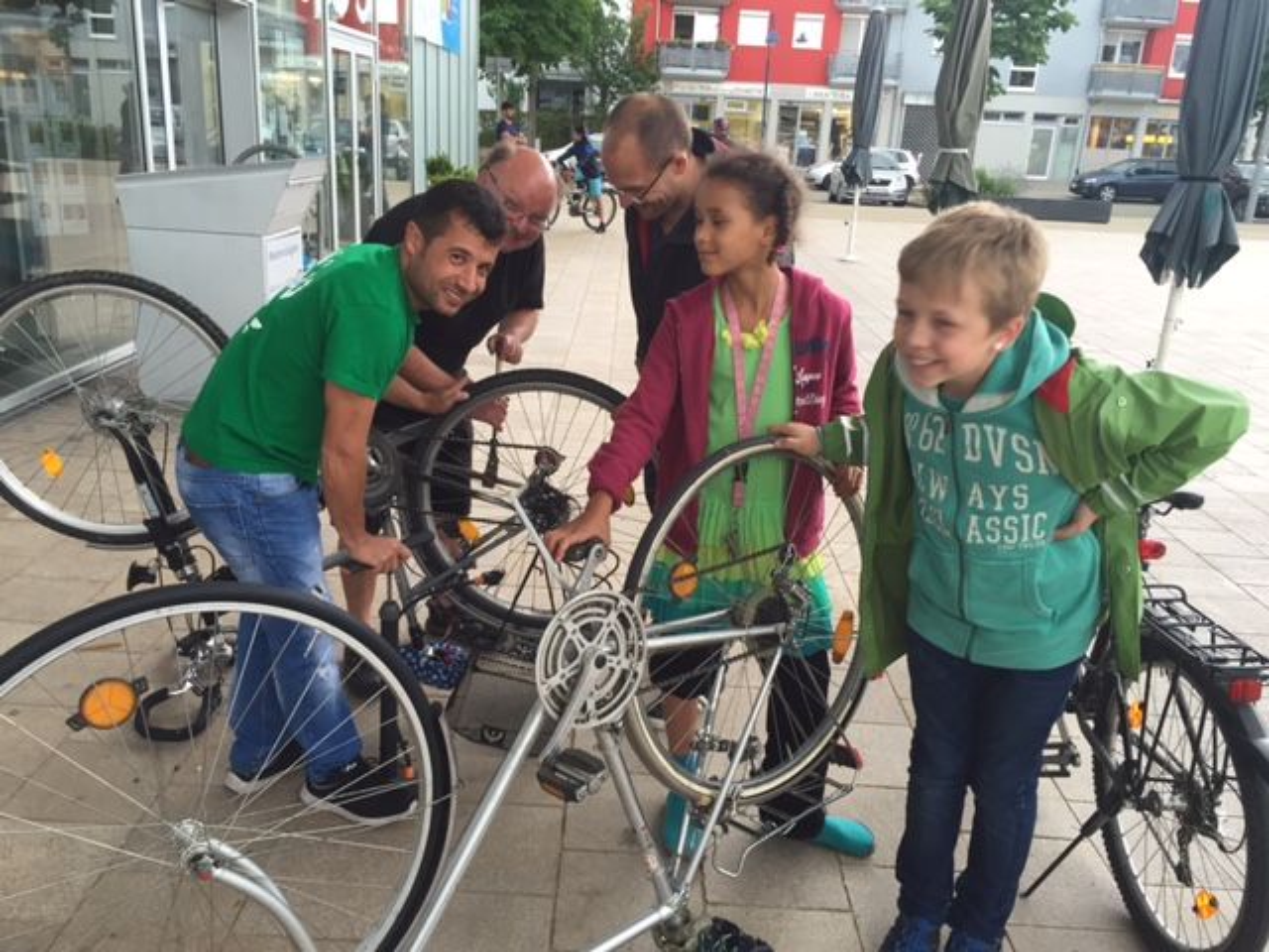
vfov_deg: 48.2
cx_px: 634
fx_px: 1063
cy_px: 476
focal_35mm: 29
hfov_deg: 61.7
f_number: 2.2
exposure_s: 1/33
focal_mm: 4.15
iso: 32
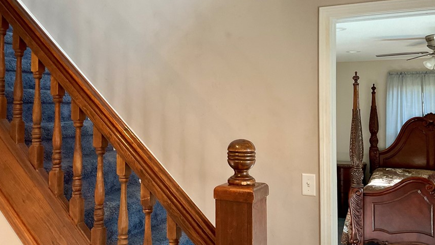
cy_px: 102
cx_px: 218
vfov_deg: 31.1
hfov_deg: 52.8
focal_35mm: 38
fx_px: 438
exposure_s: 1/60
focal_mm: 3
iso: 100
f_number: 1.8
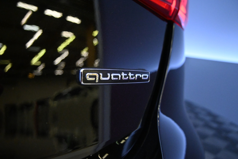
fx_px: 542
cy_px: 79
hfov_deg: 24.8
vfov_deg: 16.7
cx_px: 123
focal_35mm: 82
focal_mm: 50
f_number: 6.3
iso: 5000
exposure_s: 1/800
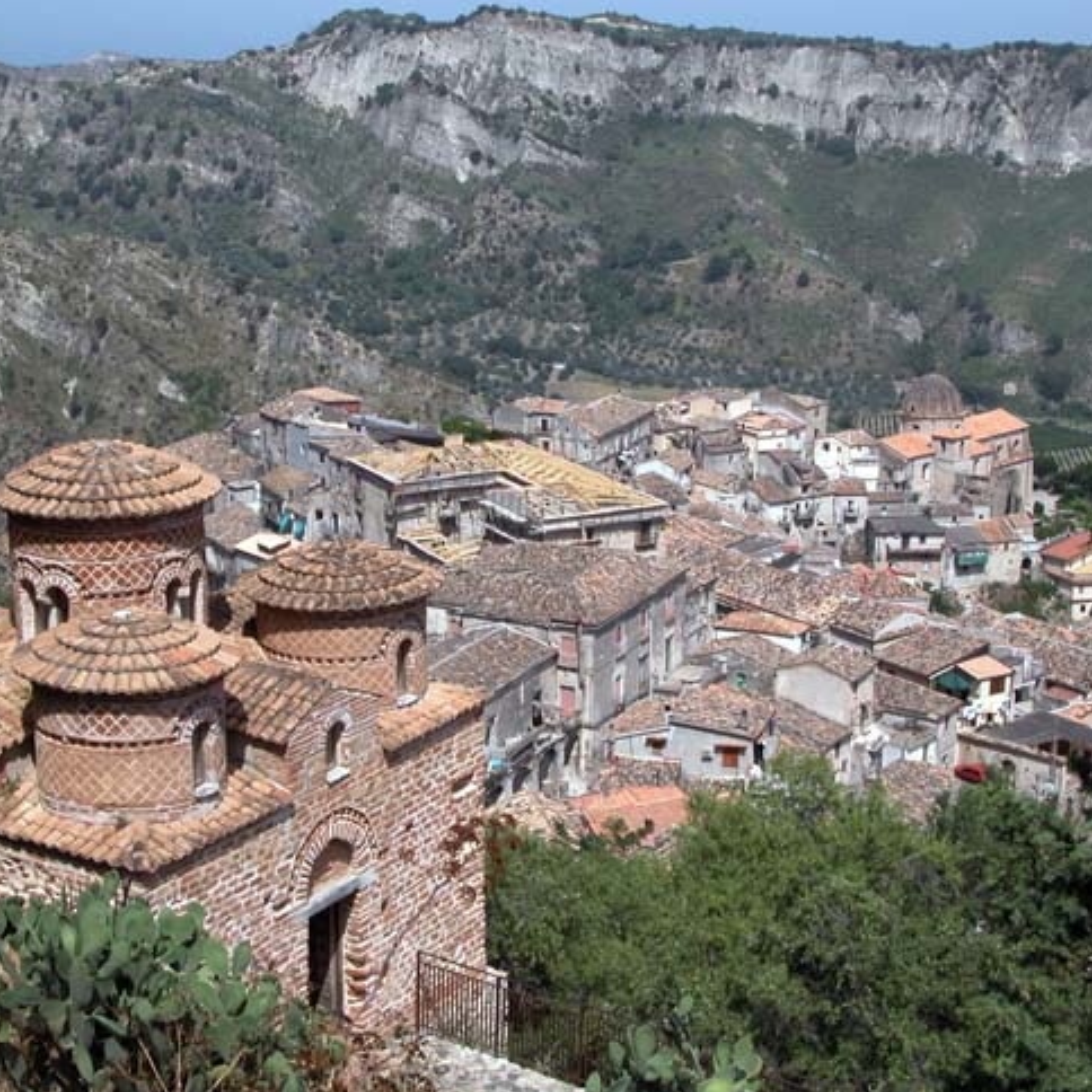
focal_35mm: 63
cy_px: 546
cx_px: 503
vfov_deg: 27.3
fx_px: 2248
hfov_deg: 27.3
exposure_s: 1/377
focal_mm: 13.7
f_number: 7.7
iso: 100
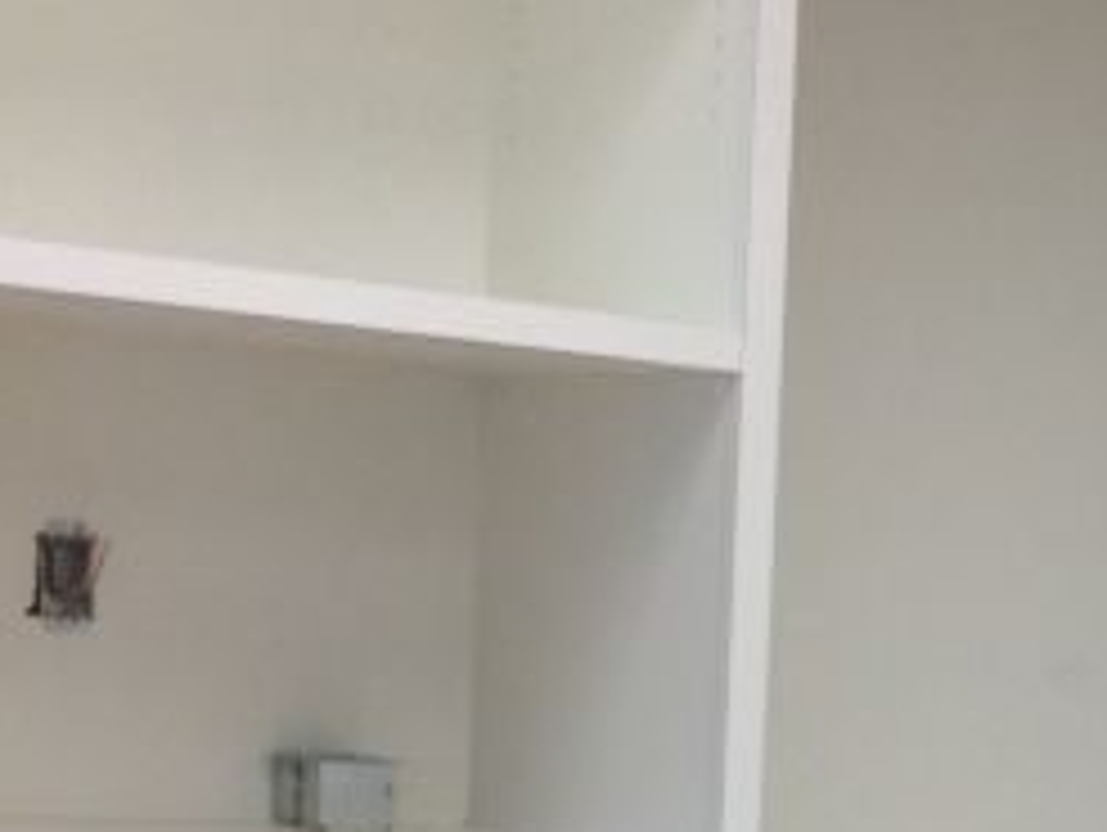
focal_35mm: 114
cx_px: 1262
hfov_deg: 16.6
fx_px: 3649
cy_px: 1052
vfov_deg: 12.6
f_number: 2.4
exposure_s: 1/40
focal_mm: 4.28
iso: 64
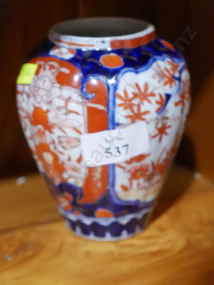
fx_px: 609
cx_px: 107
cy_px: 142
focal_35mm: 74
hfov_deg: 19.9
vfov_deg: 26.3
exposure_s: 1/80
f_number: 5.5
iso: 2500
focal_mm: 37
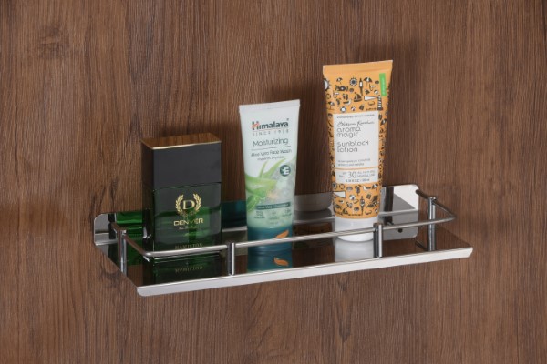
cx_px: 274
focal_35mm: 202
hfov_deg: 10.2
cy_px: 182
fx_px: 3069
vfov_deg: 6.8
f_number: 13
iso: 160
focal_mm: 135
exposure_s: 1/25
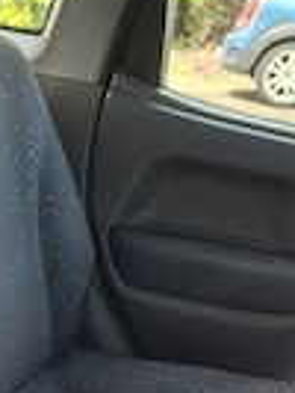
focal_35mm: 69
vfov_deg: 24.8
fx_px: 783
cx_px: -109
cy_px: 499
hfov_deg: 19.4
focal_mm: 5.54
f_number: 1.8
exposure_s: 1/132
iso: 50
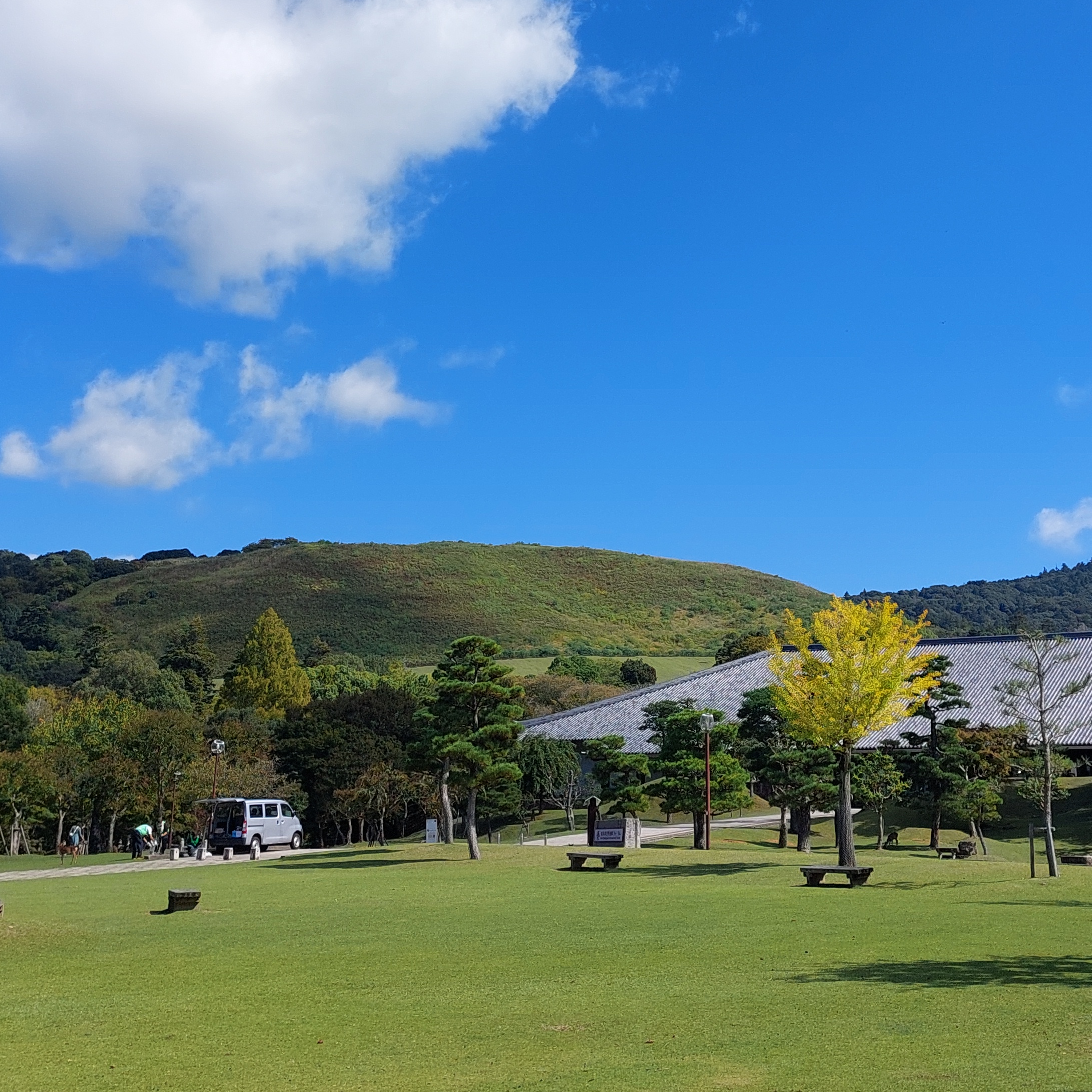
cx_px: 645
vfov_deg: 36.6
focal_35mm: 45
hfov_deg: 37.4
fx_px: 1606
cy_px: 264
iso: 25
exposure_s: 1/1202
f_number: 1.8
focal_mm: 5.23
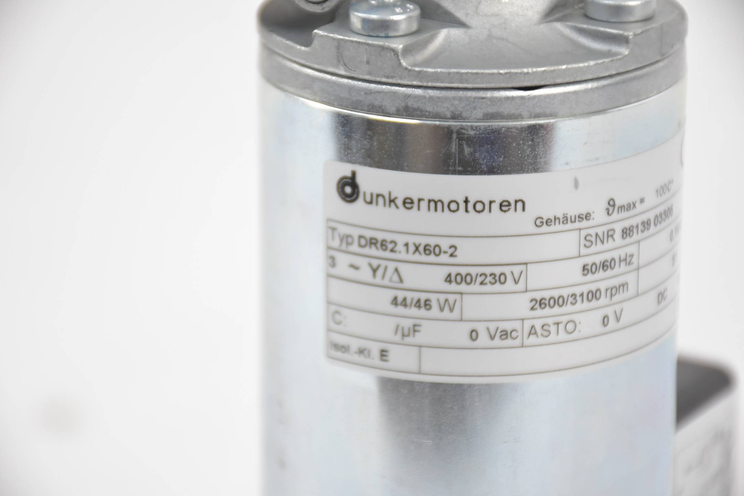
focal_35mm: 210
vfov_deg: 6.5
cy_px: 248
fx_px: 4340
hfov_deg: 9.8
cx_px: 372
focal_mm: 140
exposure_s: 1/250
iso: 2000
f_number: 5.6
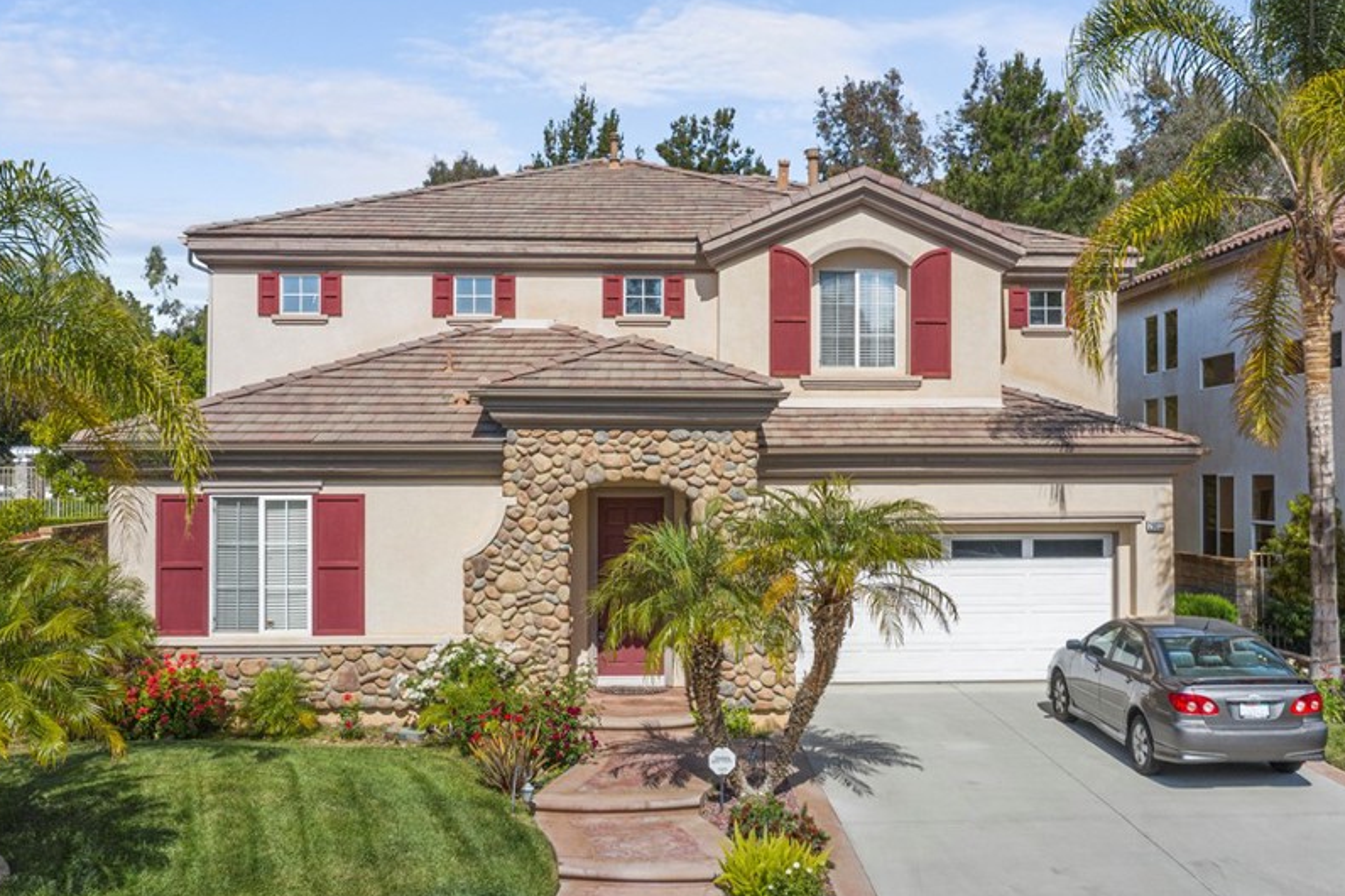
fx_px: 1344
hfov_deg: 53.1
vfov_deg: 36.8
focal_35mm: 36
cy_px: 450
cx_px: 705
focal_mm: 10.26
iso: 100
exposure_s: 1/640
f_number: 6.3
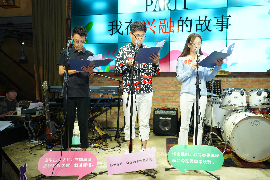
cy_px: 90
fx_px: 262
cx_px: 135
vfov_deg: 37.9
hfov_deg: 54.4
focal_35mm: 35
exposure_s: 1/160
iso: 1600
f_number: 2.8
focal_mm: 35
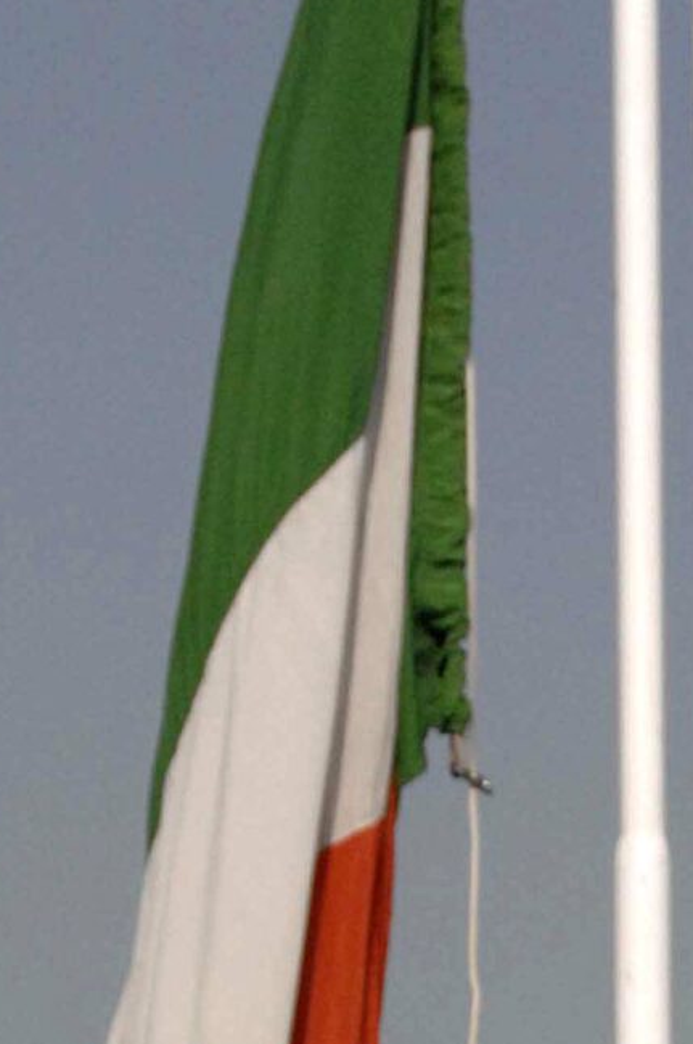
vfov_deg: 7.4
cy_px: 1686
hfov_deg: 5.0
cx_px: 802
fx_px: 7874
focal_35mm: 272
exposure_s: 1/2000
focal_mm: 46
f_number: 8
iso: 400
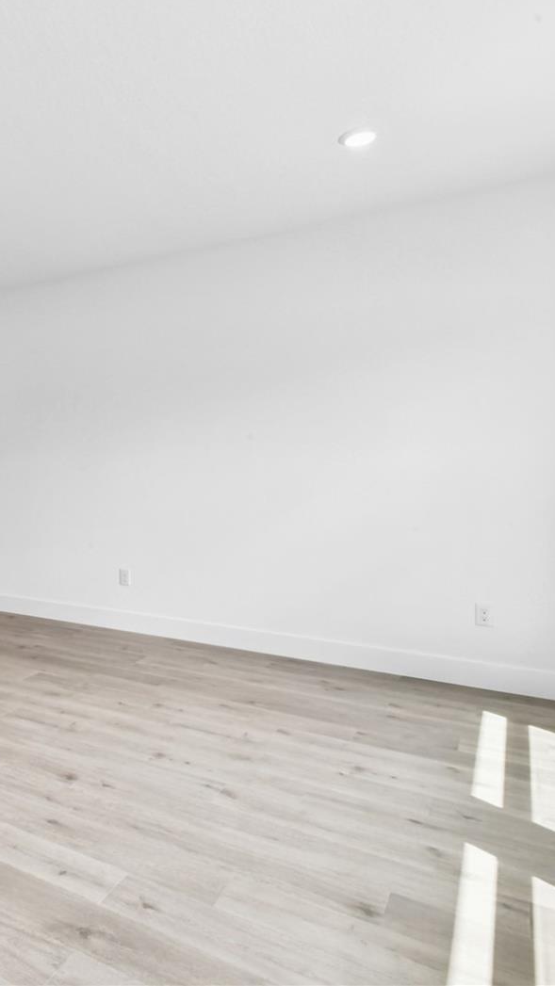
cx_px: 0
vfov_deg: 76.3
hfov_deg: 41.5
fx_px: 628
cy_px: 485
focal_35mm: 24
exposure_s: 1/6
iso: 100
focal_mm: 10
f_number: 22
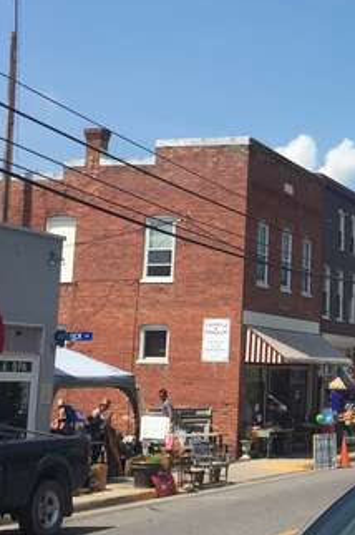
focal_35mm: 75
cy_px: 211
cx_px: 438
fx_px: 1112
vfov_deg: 27.0
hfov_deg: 17.2
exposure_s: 1/2083
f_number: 2.2
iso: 32
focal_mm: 4.15
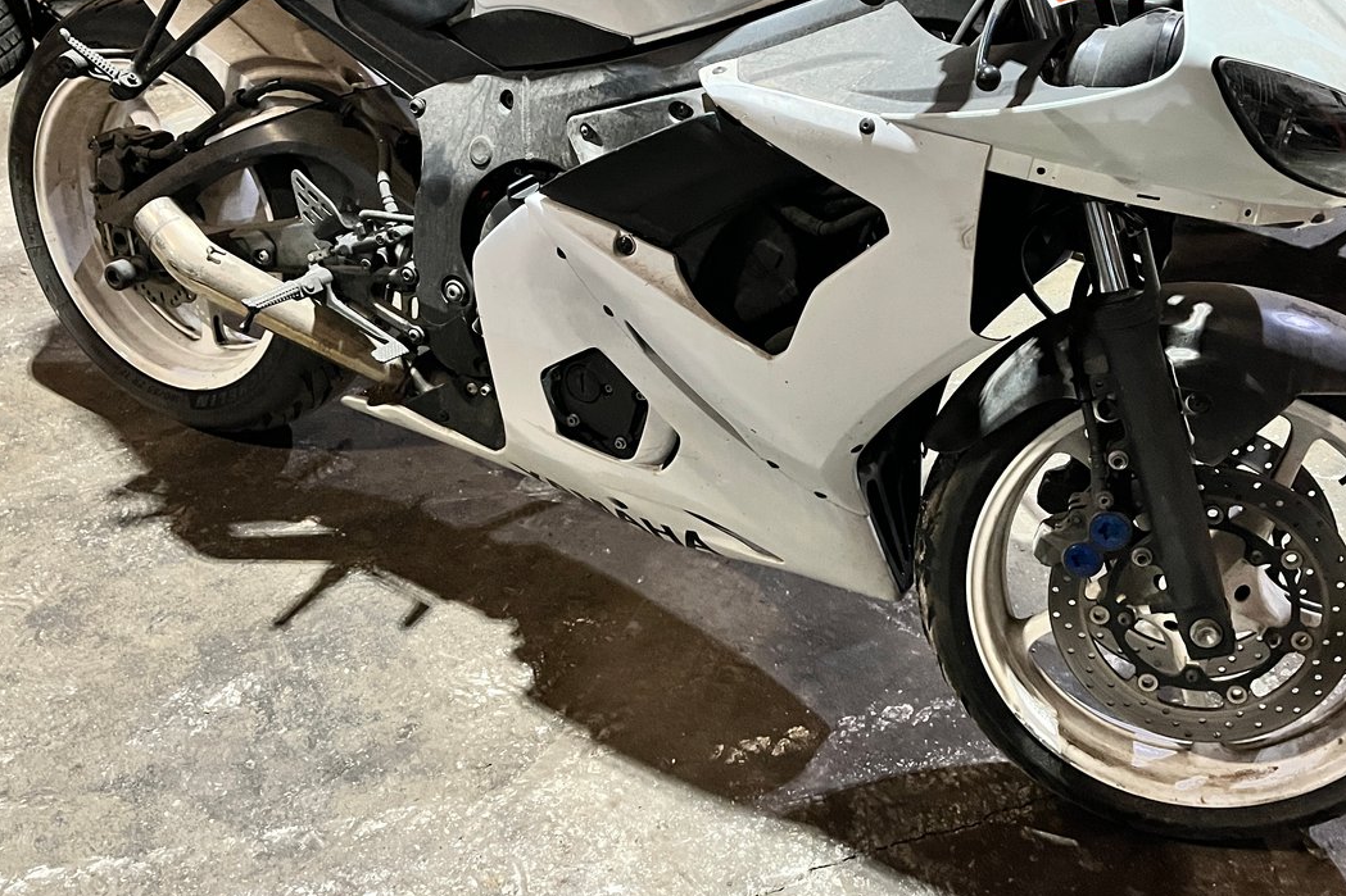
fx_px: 1458
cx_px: 781
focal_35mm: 39
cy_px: 266
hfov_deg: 49.4
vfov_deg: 33.7
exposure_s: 1/40
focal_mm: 5.1
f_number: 1.6
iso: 640
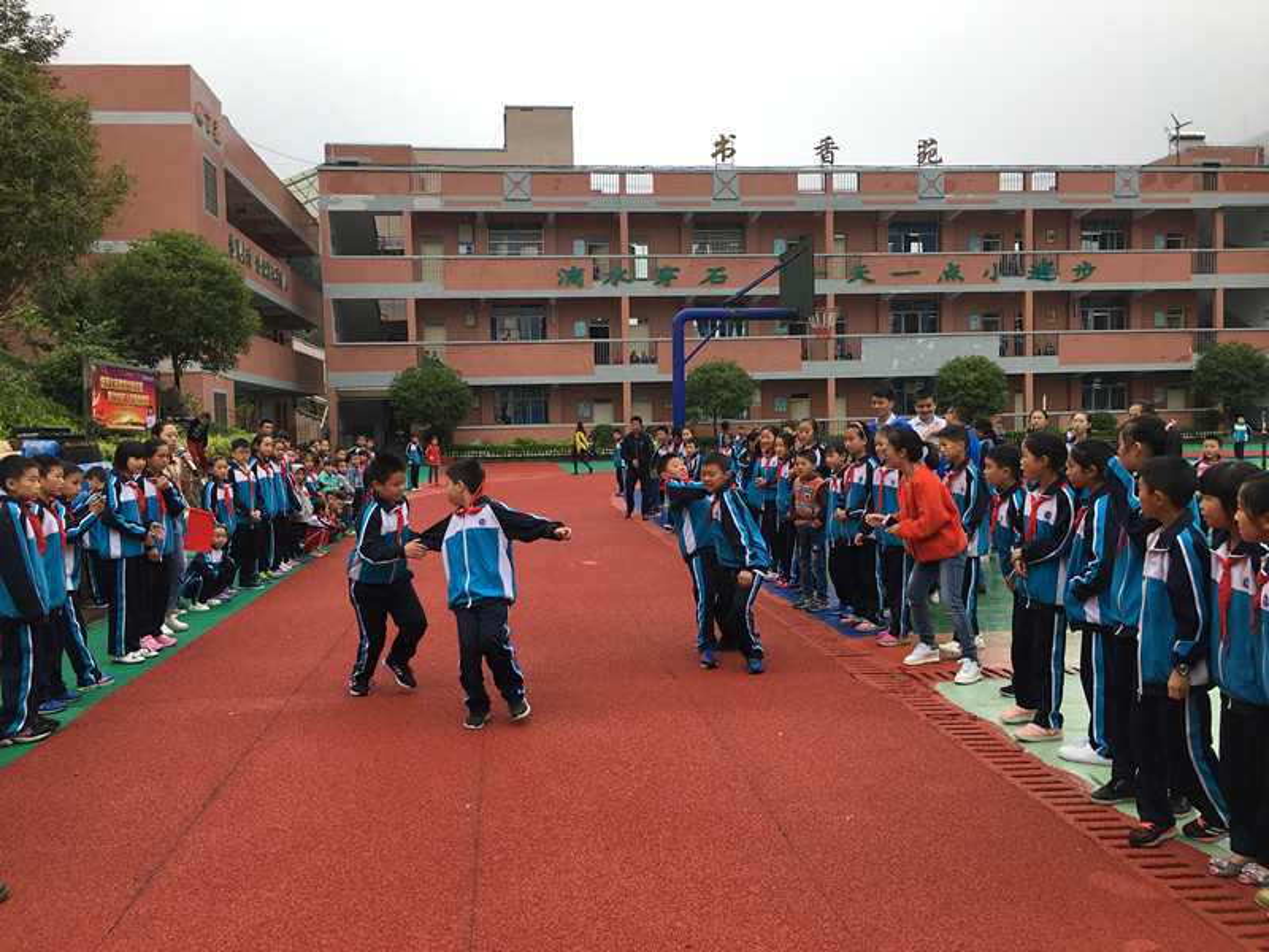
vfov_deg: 48.2
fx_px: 1063
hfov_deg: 61.7
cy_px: 476
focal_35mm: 29
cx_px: 634
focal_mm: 4.15
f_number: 2.2
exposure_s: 1/227
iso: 25
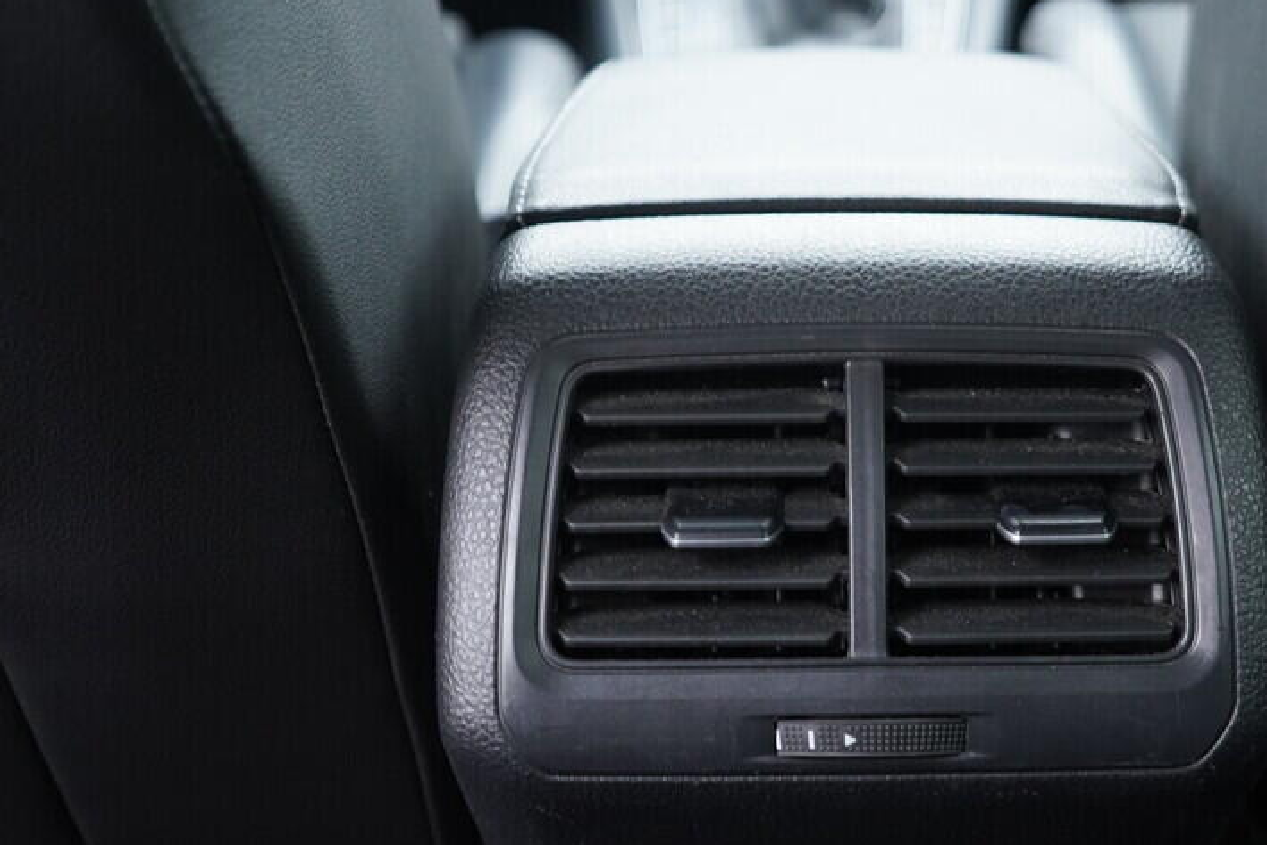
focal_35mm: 52
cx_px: 815
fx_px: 1830
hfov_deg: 37.9
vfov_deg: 25.9
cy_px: 533
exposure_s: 1/40
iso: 800
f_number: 2.8
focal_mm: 24
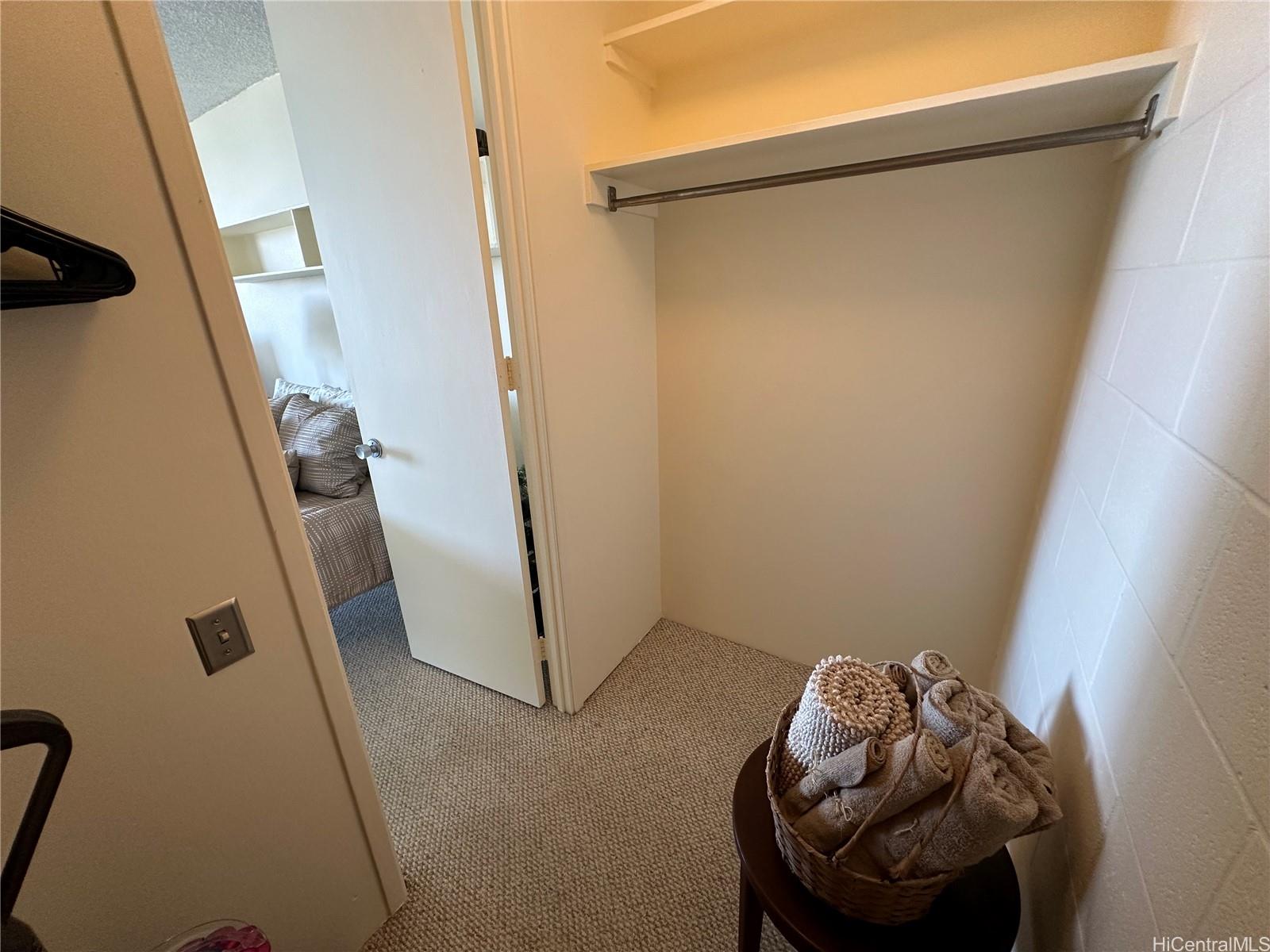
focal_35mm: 14
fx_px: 514
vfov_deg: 85.7
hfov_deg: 102.1
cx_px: 635
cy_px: 476
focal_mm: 2.22
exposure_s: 1/60
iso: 200
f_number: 2.2
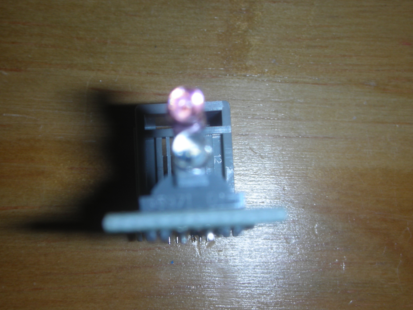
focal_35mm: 63
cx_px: 178
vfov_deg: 23.3
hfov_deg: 30.7
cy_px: 163
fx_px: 752
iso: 50
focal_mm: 8.8
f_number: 10.5
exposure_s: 1/60.1
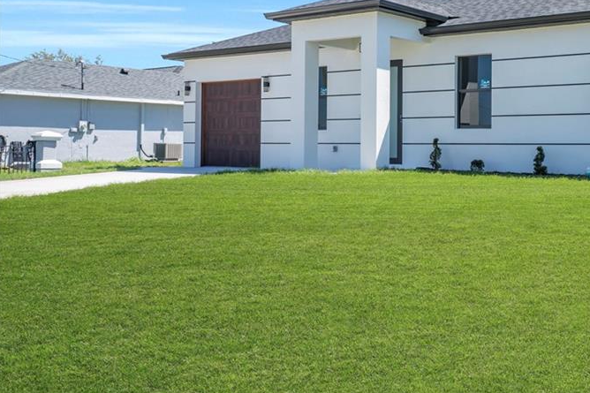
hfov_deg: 41.4
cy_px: 137
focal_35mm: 46
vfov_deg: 29.1
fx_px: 754
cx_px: 450
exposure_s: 1/250
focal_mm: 20
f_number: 8
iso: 100
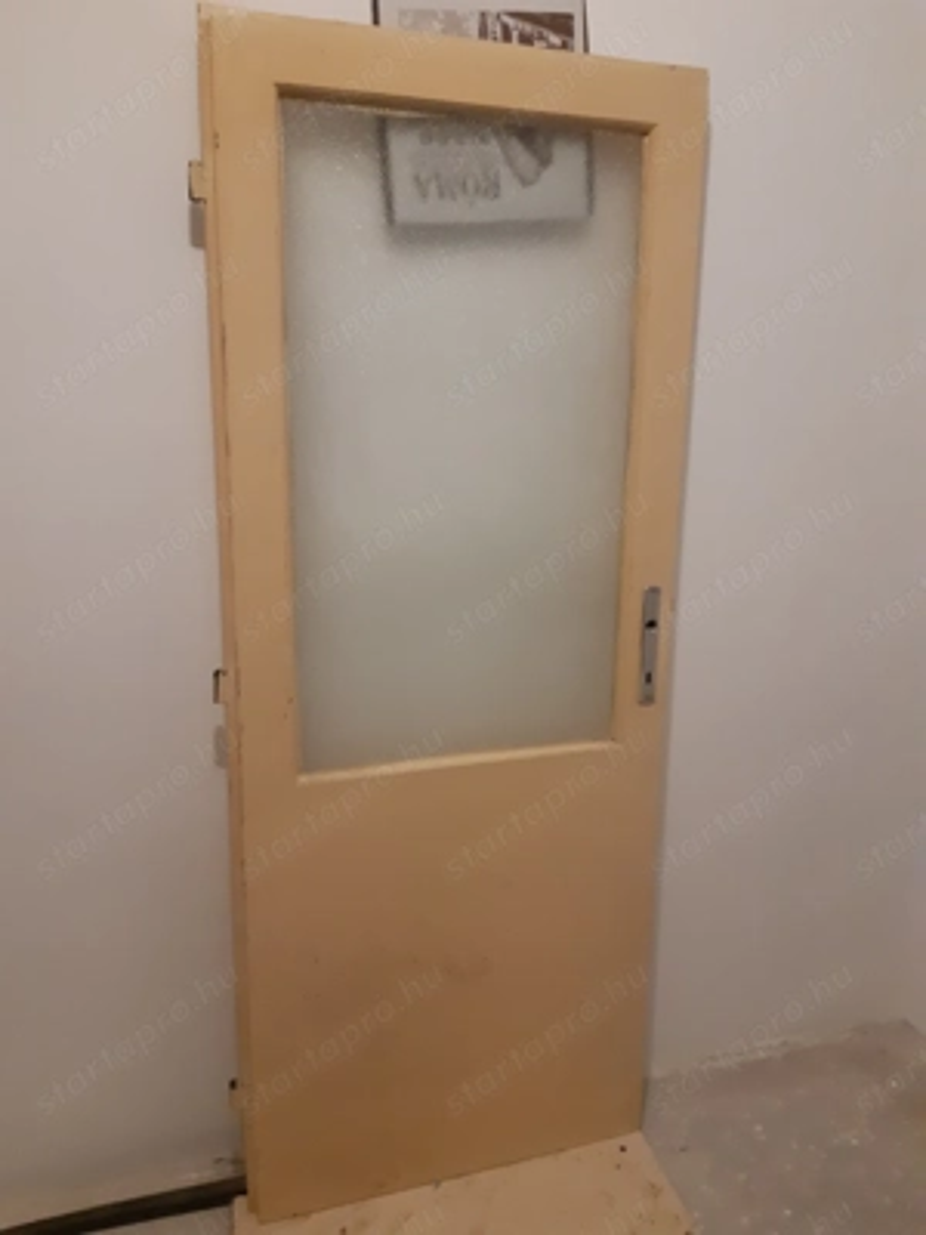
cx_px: 463
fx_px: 927
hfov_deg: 53.1
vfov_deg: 67.3
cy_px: 618
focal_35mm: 26
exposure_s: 1/25
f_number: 1.7
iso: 320
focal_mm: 3.93
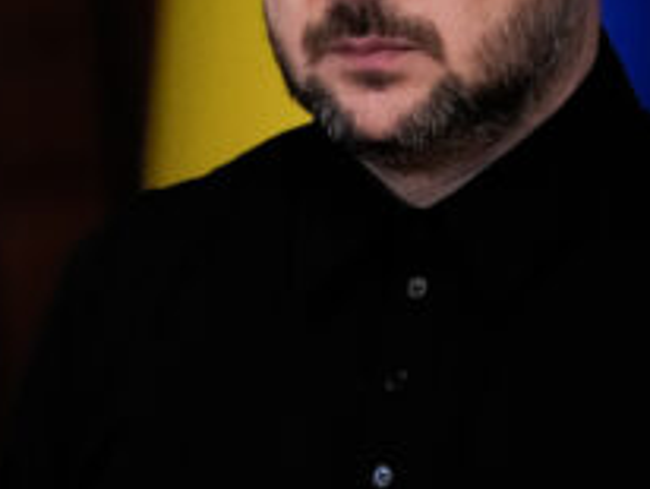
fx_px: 14569
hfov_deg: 2.5
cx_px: -375
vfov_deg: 1.9
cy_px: 215
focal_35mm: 775
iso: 4000
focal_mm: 154
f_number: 2.8
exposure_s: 1/500
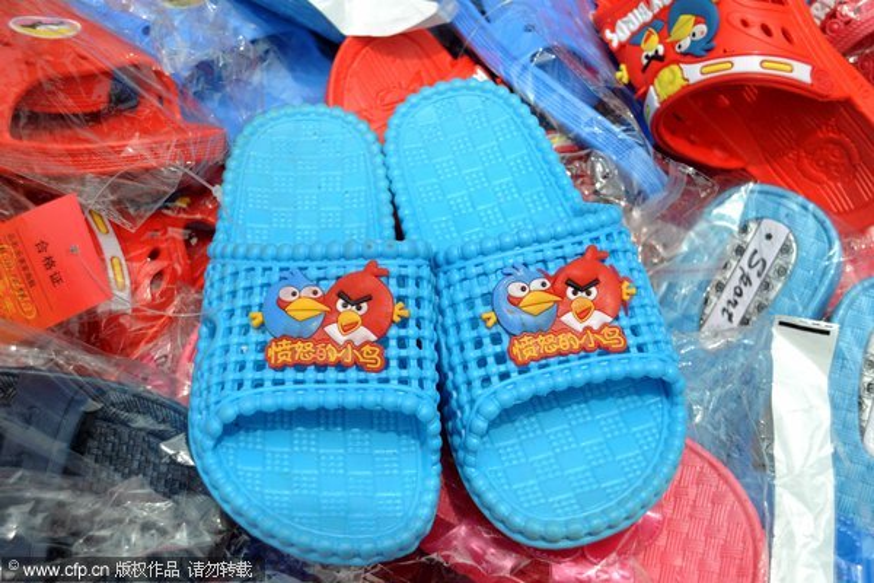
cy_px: 292
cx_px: 437
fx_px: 1311
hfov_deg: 36.9
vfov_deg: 25.1
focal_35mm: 54
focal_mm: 36
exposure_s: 1/640
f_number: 5.6
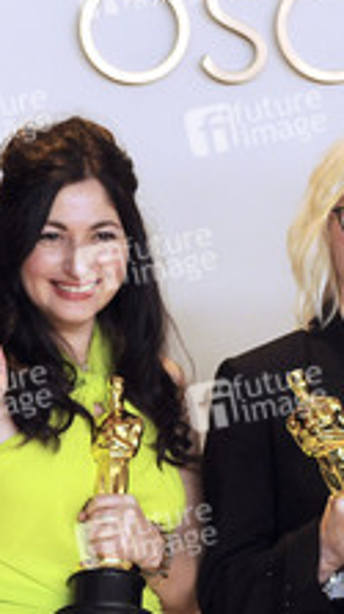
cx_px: 457
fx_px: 4992
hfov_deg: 3.9
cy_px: 330
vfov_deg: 7.0
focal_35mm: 307
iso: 2000
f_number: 5
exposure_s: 1/200
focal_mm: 145
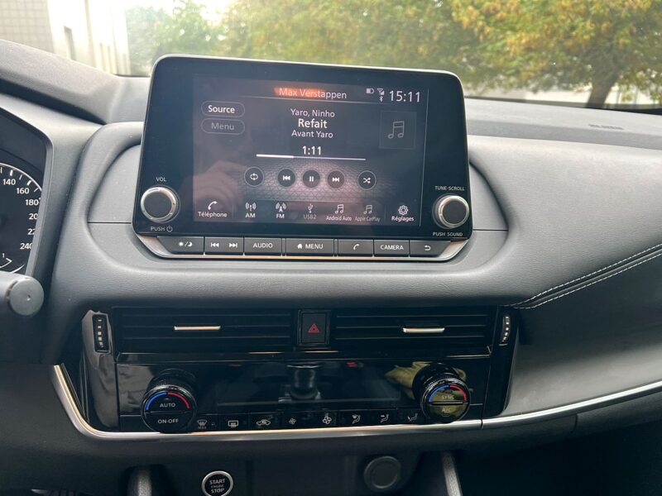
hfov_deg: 67.3
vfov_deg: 53.1
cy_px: 248
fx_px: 497
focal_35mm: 26
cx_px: 331
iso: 80
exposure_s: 1/121
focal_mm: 5.7
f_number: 1.5
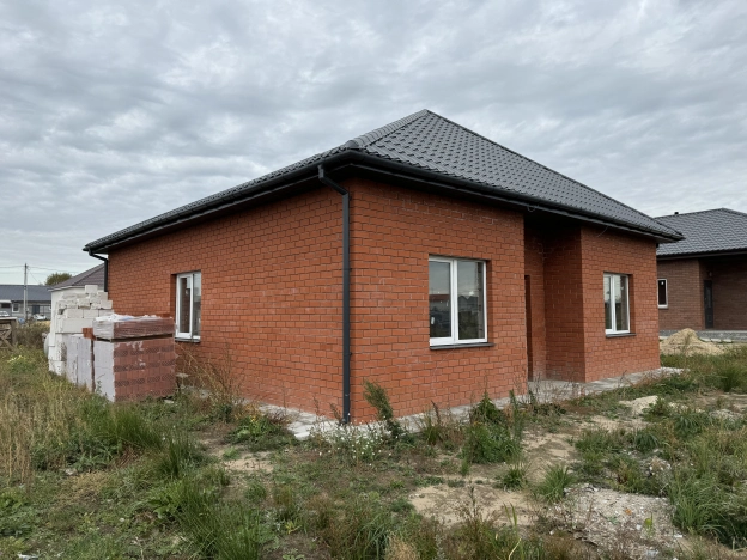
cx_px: 374
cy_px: 280
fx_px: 518
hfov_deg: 71.6
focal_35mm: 24
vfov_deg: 56.8
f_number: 1.78
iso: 80
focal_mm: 6.76
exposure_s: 1/1869
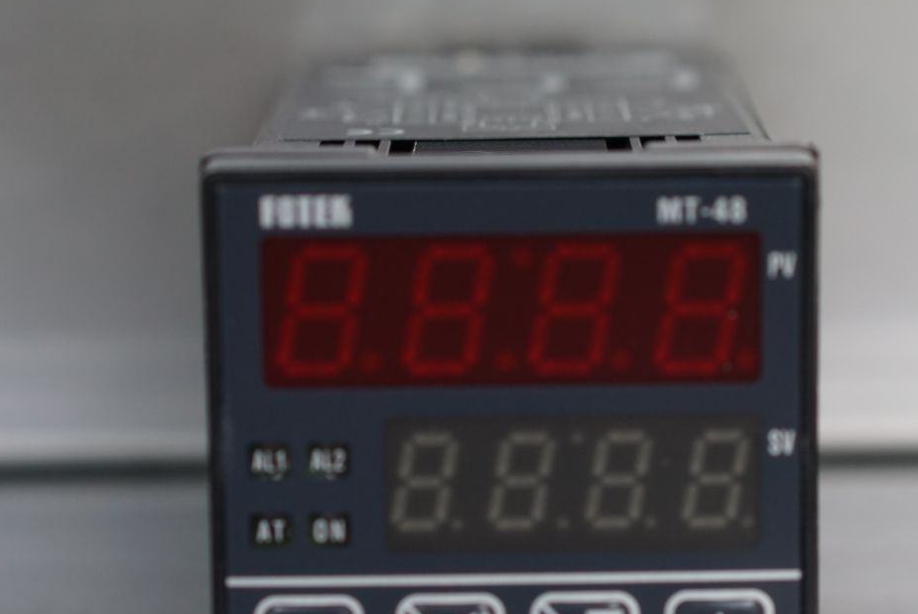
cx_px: 507
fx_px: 3342
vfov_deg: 10.5
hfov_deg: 15.6
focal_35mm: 131
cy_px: 418
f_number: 4
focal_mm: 50
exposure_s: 1/160
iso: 500
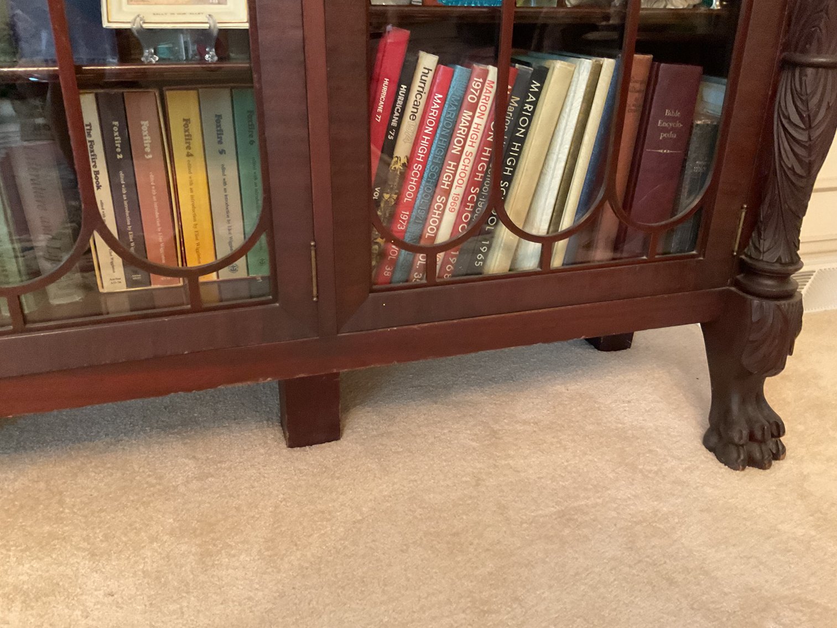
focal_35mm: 29
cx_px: 418
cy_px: 314
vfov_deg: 48.2
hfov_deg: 61.7
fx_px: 701
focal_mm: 3
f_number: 1.8
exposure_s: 1/30
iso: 500
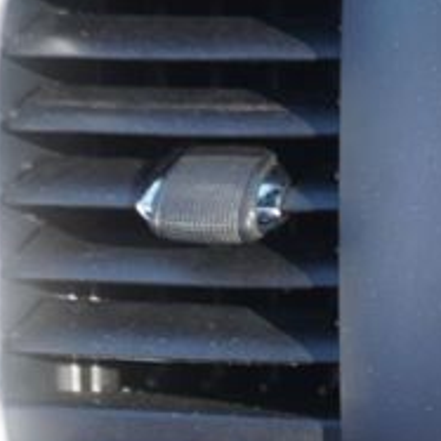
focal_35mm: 112
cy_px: 519
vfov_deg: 15.1
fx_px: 1614
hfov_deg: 13.6
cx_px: 832
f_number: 4
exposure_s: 1/60
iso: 160
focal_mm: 16
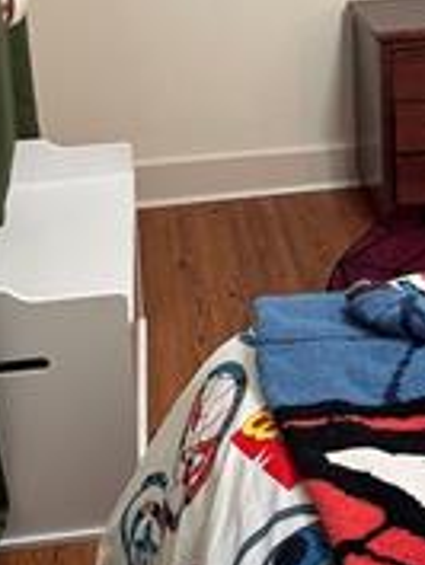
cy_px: 16
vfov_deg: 28.2
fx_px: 1063
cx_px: 307
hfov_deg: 22.4
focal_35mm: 65
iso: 400
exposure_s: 1/60
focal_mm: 6.76
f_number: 1.78
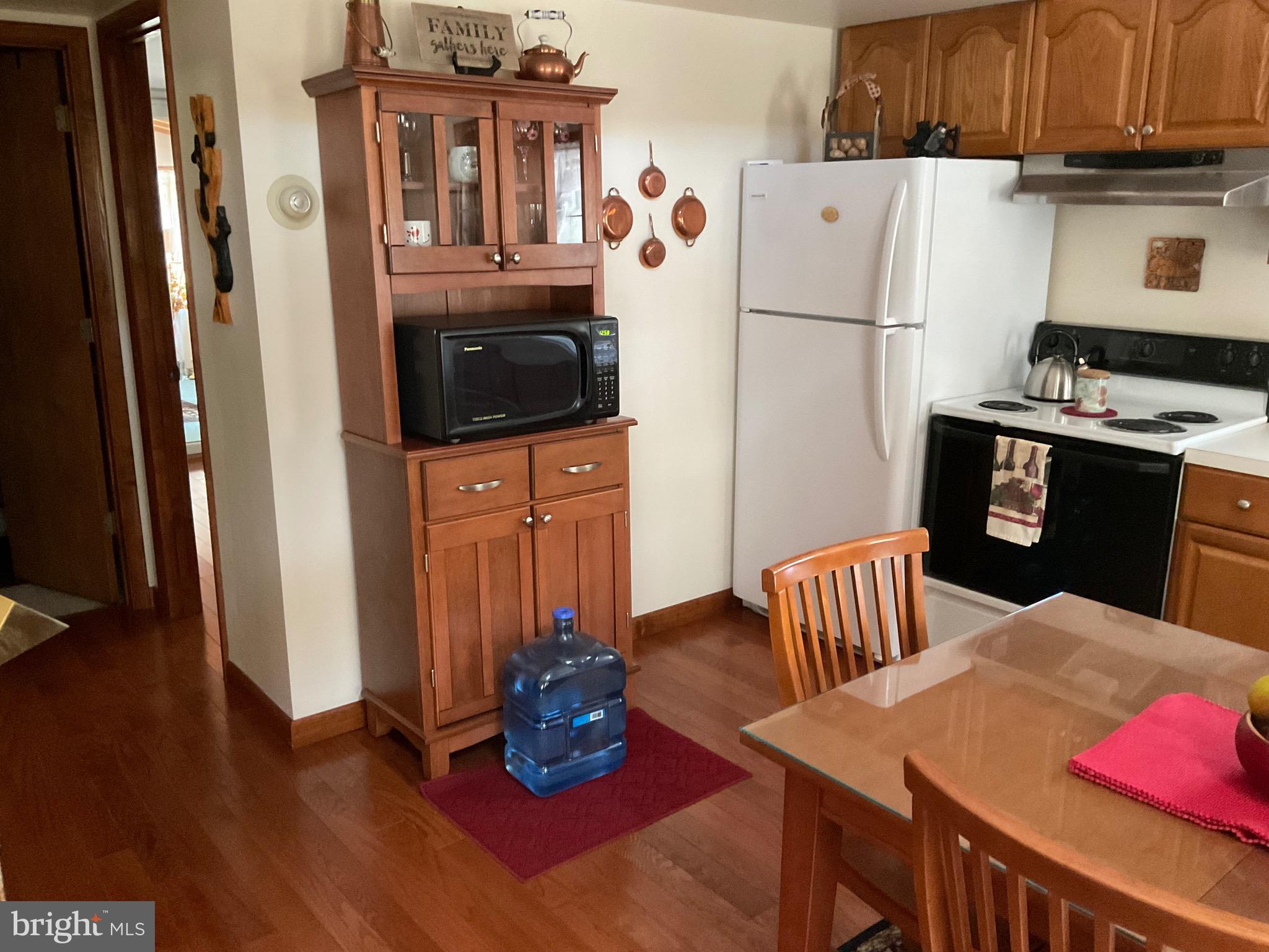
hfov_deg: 61.7
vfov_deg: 48.2
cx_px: 634
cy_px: 476
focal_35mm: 29
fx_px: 1063
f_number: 1.8
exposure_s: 1/30
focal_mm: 3
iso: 400
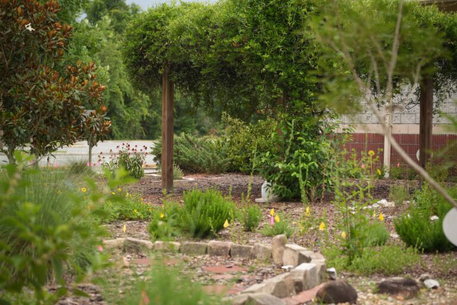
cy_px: 152
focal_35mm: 105
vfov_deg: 13.0
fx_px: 1333
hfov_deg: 19.5
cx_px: 228
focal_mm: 105
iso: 100
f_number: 4
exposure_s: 1/250
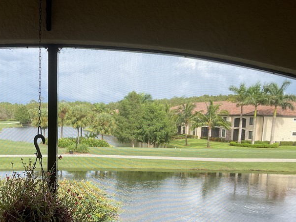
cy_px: 179
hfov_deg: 37.9
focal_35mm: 49
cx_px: 72
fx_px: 419
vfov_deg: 29.0
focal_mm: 3
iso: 16
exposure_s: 1/478
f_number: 1.8
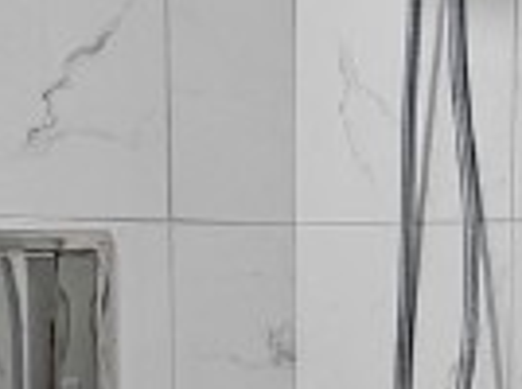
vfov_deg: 8.0
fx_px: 2649
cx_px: 495
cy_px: 774
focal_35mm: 176
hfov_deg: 11.2
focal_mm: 6.3
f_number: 1.7
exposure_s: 1/120
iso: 160
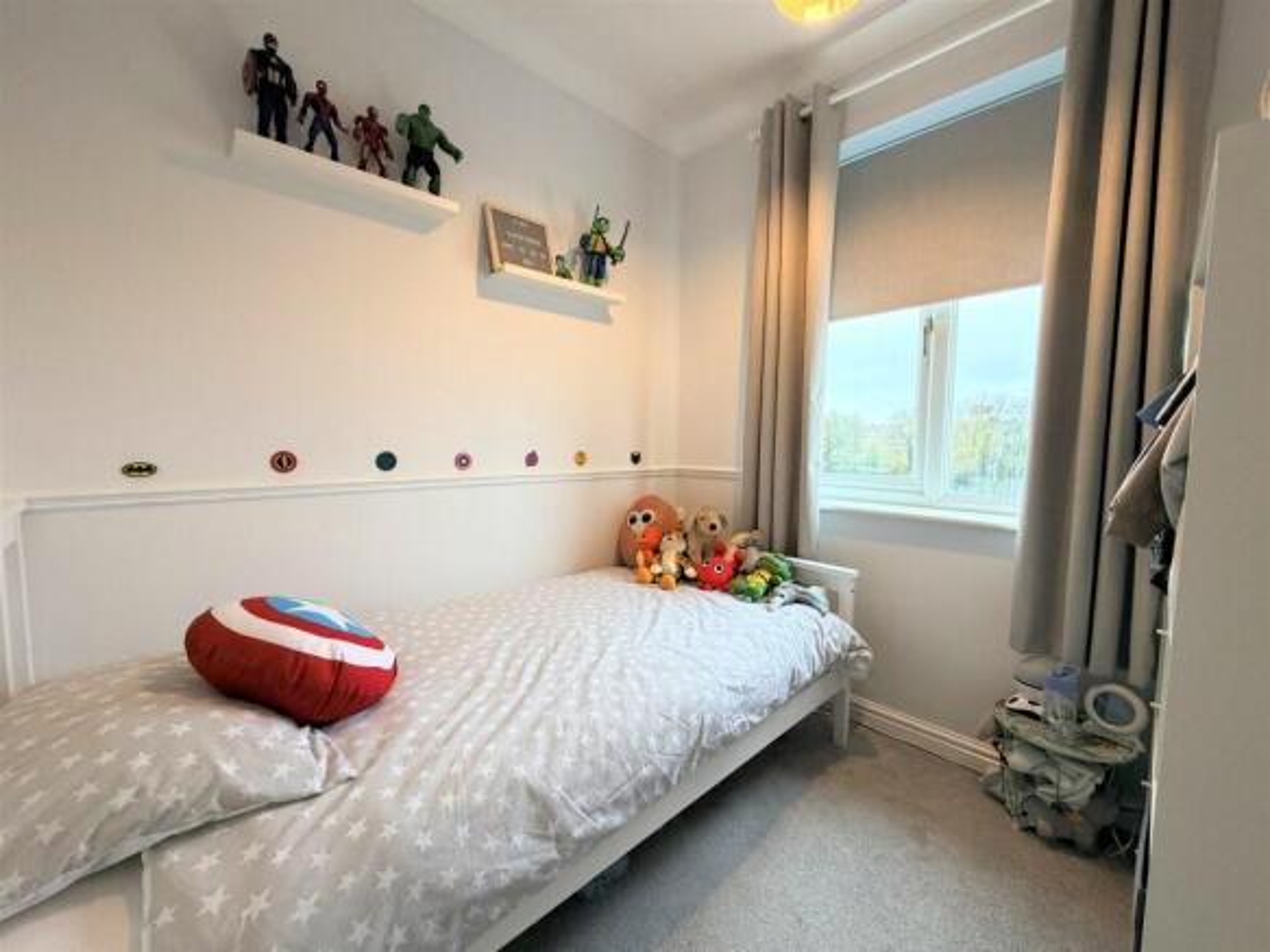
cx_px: 635
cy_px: 476
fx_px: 514
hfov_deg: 102.1
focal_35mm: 14
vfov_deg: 85.7
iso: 320
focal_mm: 2.22
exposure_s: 1/100
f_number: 2.2
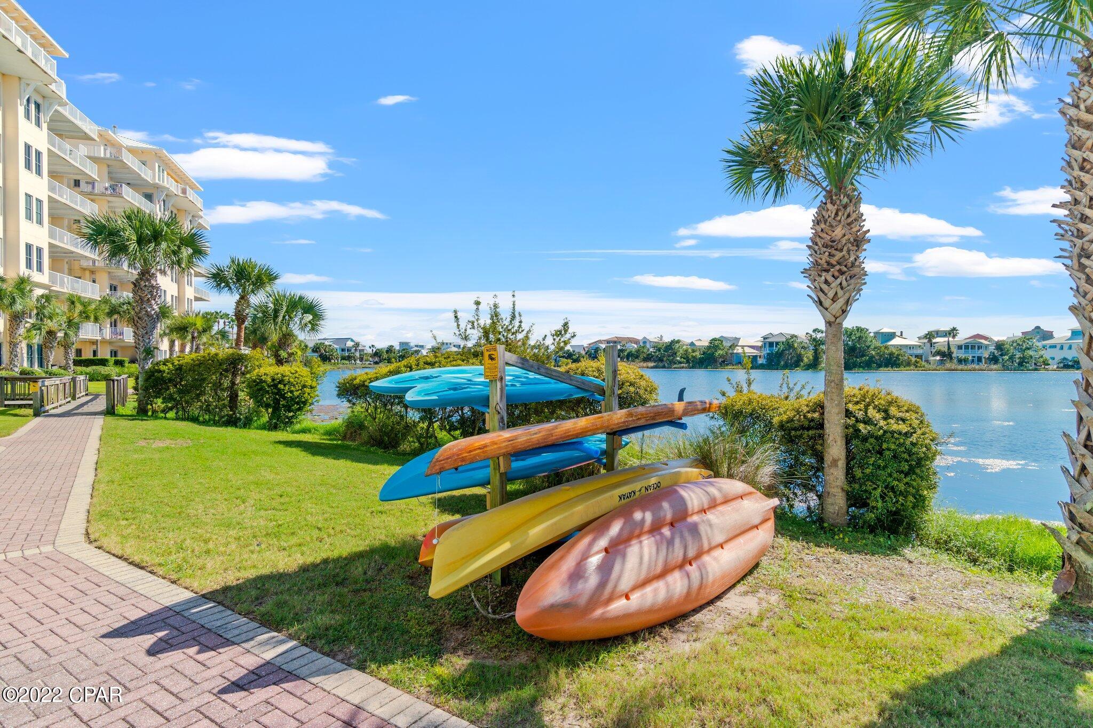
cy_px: 364
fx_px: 546
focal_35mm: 18
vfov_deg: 67.4
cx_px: 546
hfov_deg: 90.0
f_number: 8
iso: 100
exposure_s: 1/40
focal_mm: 12
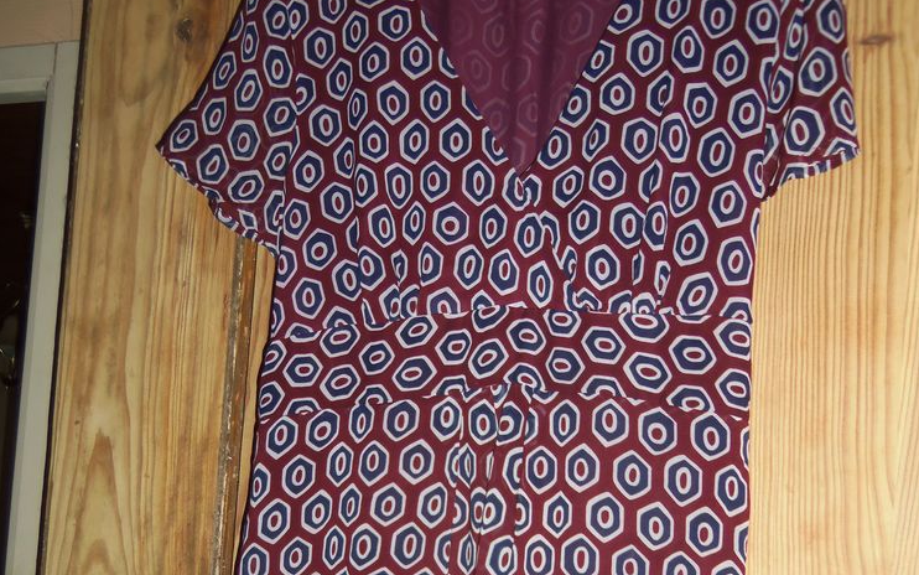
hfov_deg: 49.3
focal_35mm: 40
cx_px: 460
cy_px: 520
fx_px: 1002
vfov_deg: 30.5
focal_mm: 5.1
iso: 64
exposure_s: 1/30
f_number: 3.9
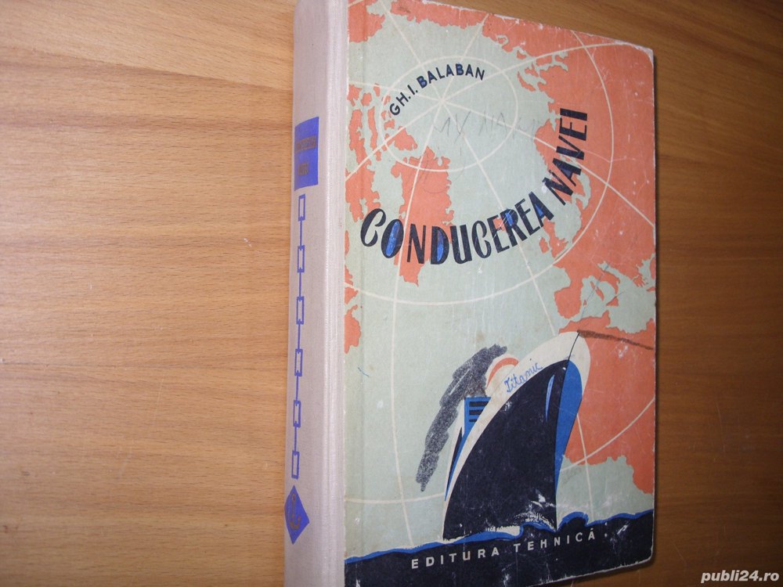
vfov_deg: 26.1
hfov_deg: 34.3
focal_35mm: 56
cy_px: 294
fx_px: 1267
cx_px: 392
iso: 100
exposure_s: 1/42
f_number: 3.1
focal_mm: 9.3
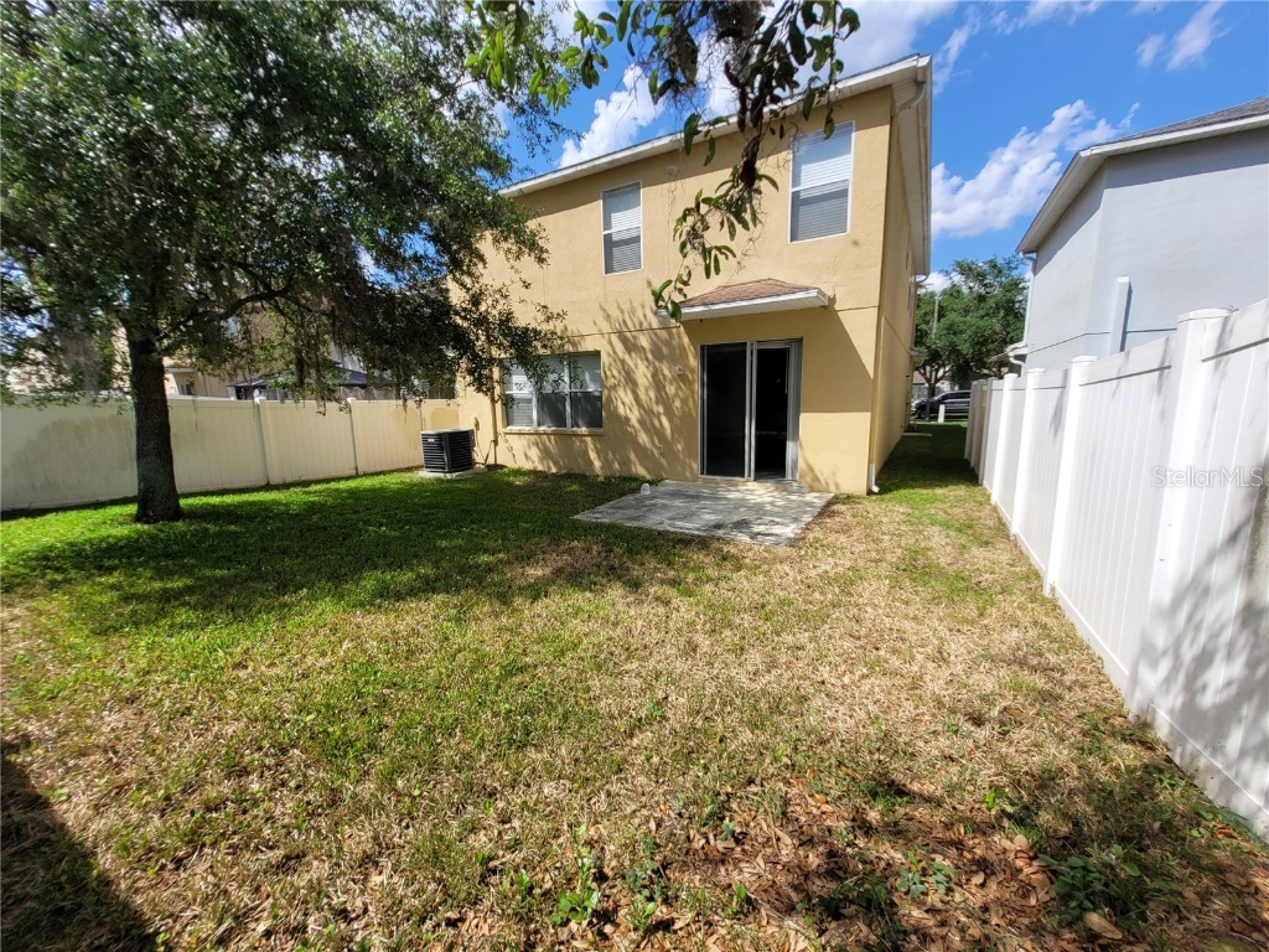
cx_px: 634
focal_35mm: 13
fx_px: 477
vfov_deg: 89.9
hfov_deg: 106.2
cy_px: 476
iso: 40
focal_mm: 1.74
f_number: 2.2
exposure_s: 1/1554
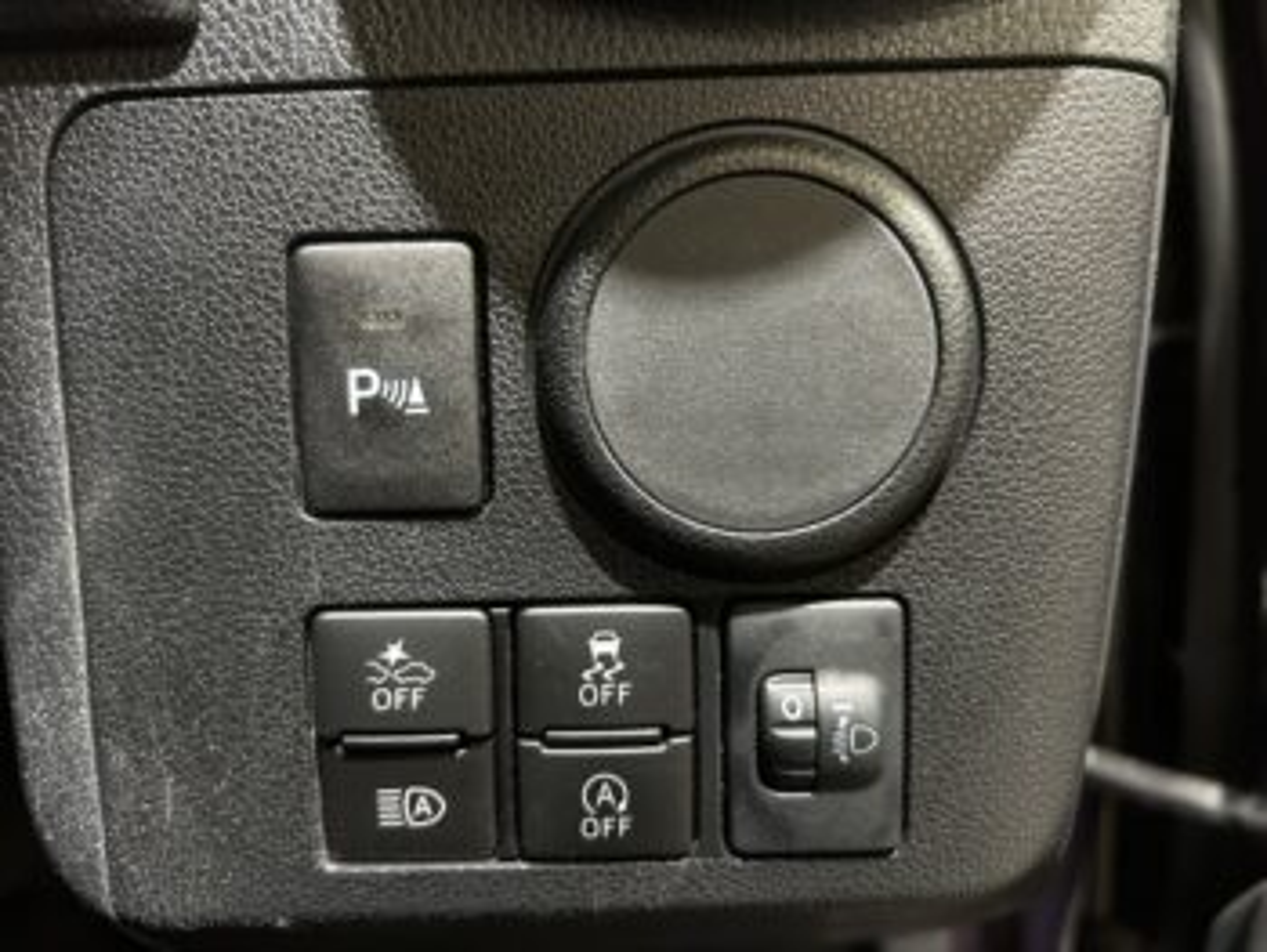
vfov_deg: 53.1
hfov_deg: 67.3
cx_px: 634
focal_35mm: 26
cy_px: 476
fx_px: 952
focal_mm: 5.7
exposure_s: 1/25
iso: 500
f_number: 1.5
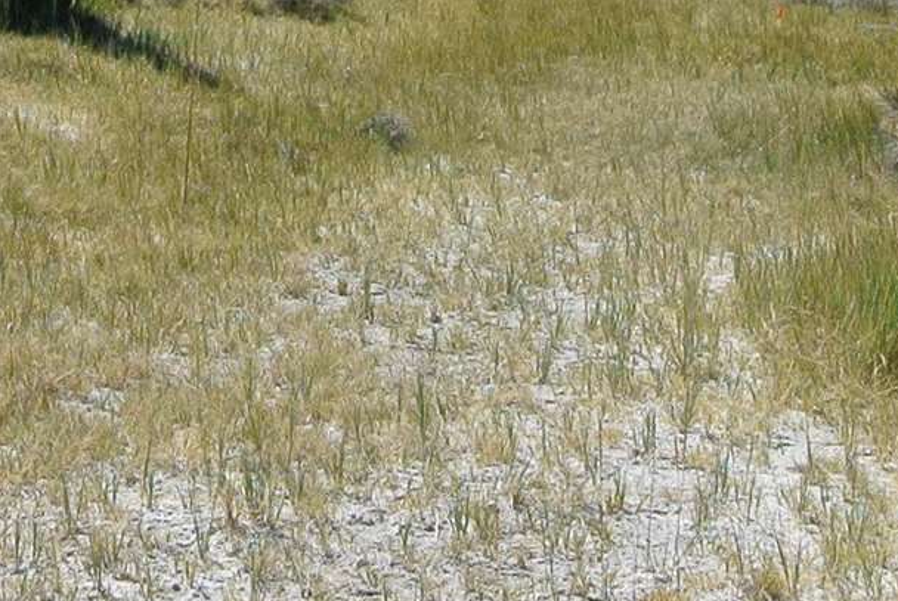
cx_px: -120
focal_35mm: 91
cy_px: -161
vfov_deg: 14.5
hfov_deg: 21.1
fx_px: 2273
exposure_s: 1/800
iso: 100
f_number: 5
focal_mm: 6.7
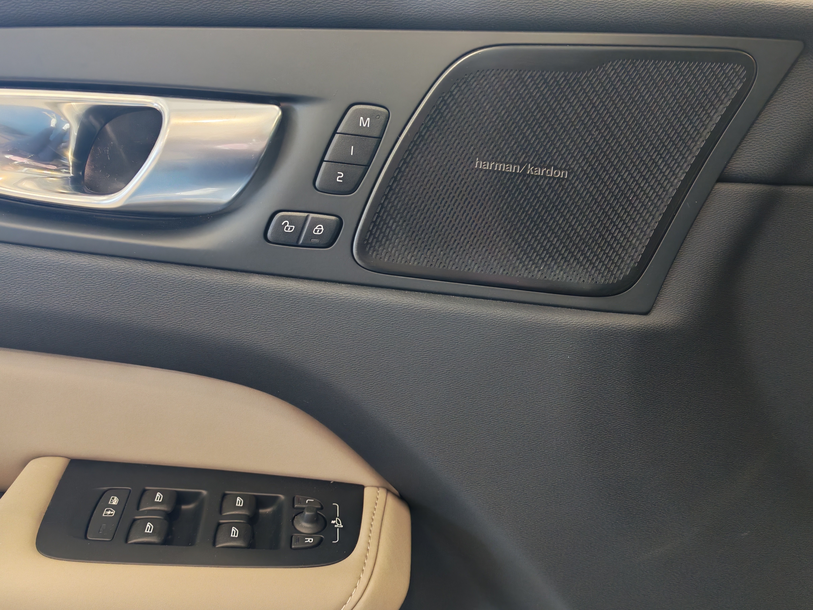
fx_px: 728
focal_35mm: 31
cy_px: 305
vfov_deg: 45.4
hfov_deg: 58.4
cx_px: 406
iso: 1025
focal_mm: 6.12
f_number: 1.9
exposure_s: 1/100
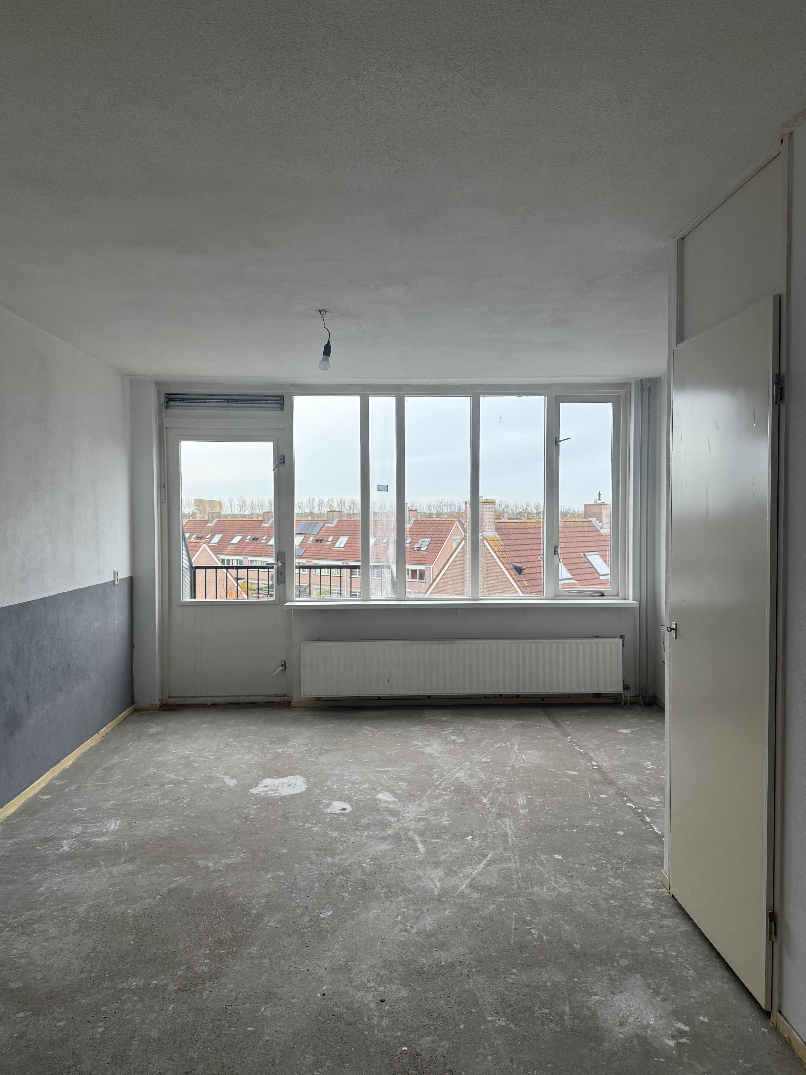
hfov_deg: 54.9
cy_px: 542
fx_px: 776
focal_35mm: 25
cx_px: 405
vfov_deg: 69.4
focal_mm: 6.76
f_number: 1.78
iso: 125
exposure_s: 1/243
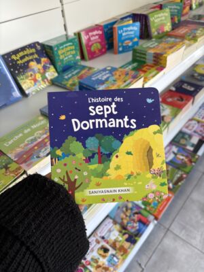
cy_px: 136
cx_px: 102
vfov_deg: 67.3
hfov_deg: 53.1
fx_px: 204
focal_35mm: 26
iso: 40
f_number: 1.6
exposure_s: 1/100
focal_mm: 5.96
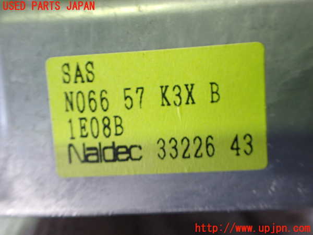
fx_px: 271
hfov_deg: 60.0
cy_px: 118
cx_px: 156
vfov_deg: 46.8
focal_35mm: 30
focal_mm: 5.4
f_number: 2.3
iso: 800
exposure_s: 1/60
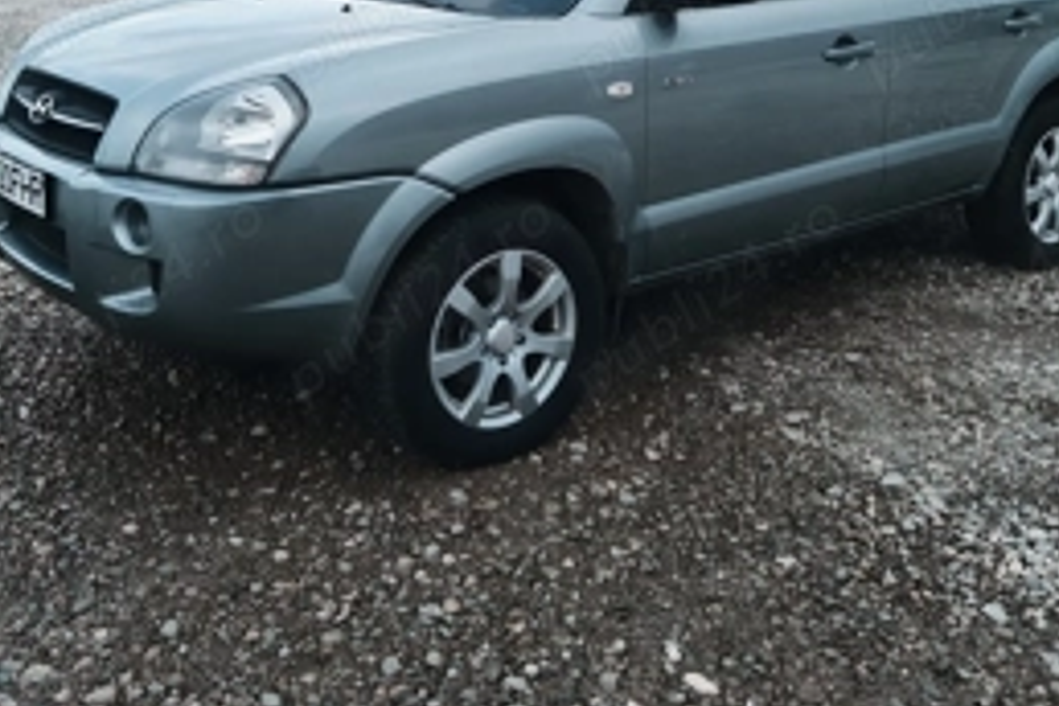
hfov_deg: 46.4
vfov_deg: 30.3
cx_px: 562
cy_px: 53
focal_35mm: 42
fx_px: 1235
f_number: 1.9
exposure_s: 1/100
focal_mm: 4.95
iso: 108
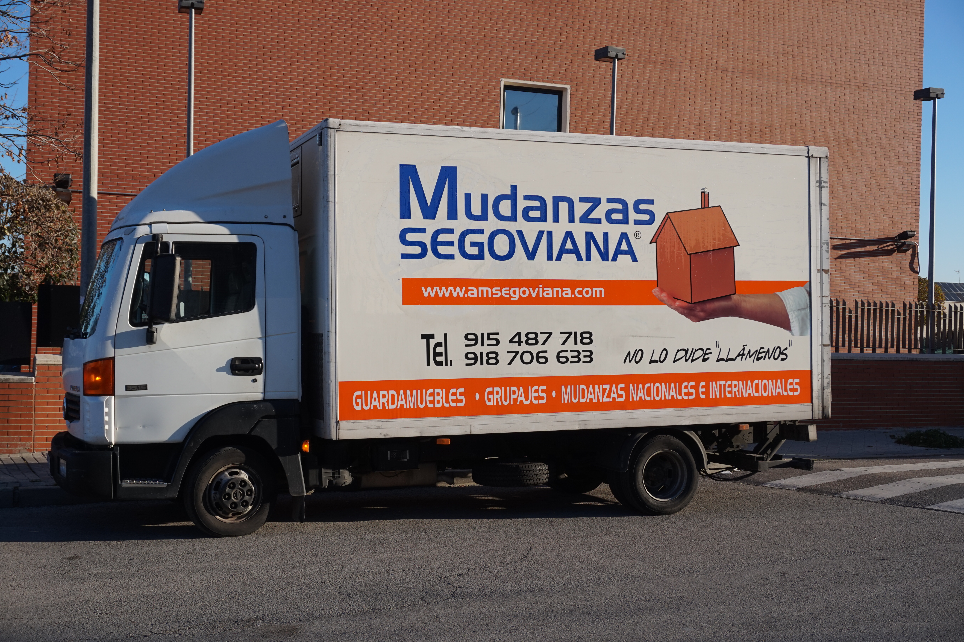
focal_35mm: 44
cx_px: 482
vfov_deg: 30.8
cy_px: 321
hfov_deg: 45.0
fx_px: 1164
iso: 100
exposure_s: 1/250
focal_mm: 29
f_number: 8
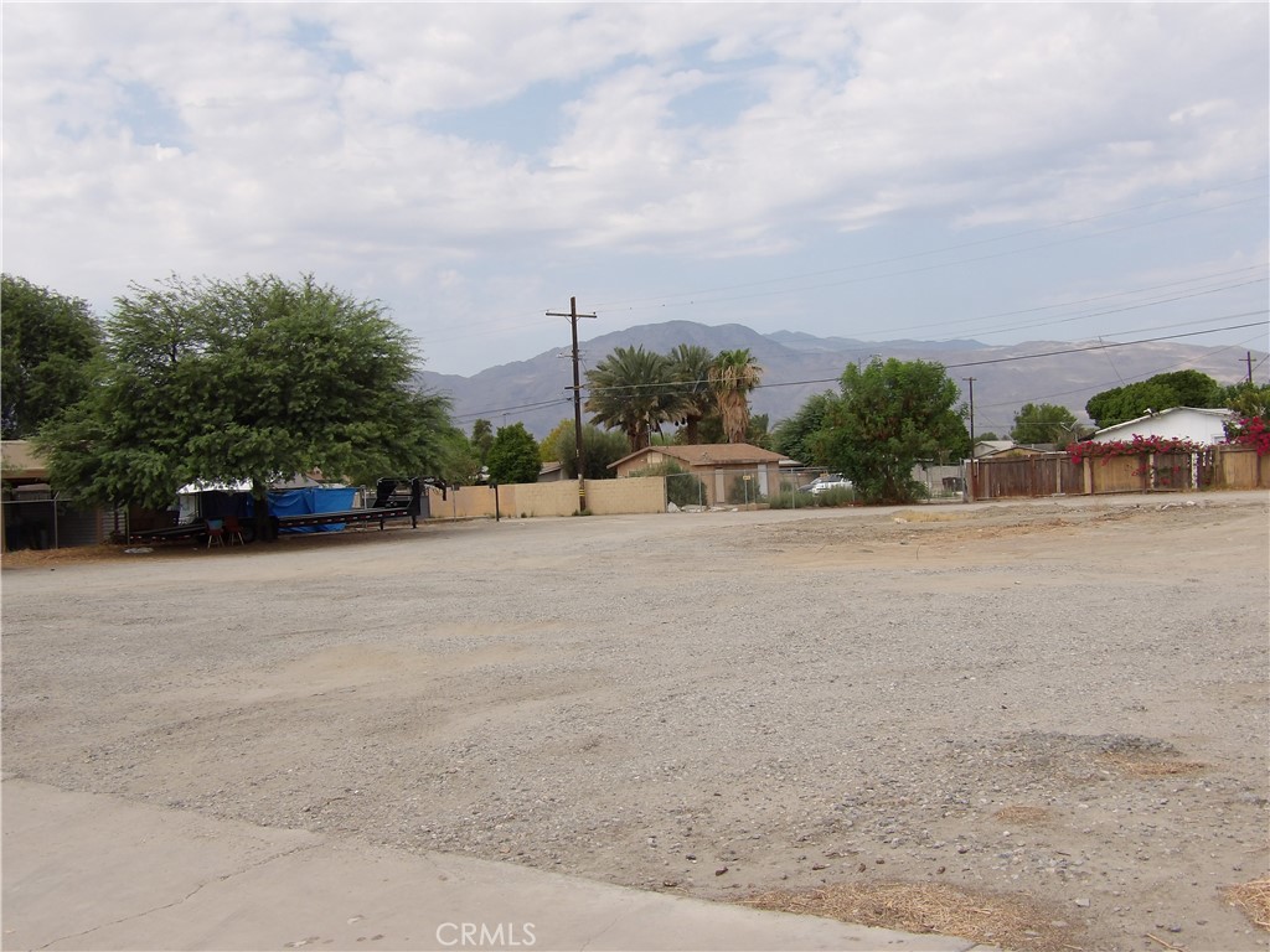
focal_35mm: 39
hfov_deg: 47.9
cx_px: 635
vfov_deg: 36.8
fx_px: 1431
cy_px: 476
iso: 100
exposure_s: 1/766
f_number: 3.7
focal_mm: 7
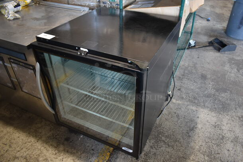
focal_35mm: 27
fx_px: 182
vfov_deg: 48.0
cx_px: 122
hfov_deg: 67.3
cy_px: 81
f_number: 3.5
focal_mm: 18
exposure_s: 1/30
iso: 500
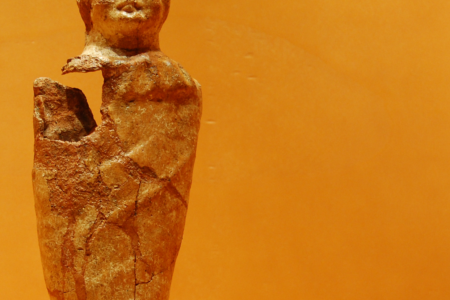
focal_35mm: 99
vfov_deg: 13.8
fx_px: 1237
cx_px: 122
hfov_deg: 20.5
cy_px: 201
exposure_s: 1/13
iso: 800
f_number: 4.5
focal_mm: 32
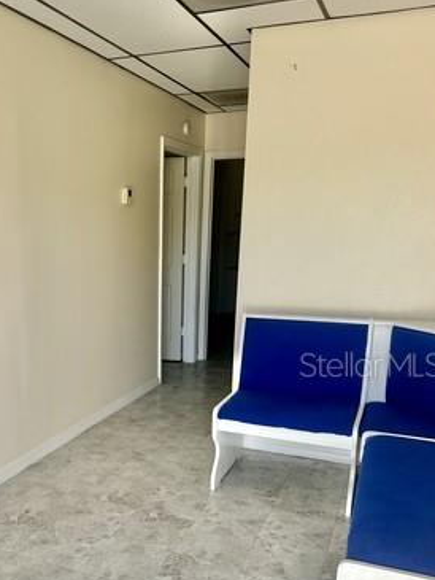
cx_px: 132
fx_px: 586
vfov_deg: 52.0
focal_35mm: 35
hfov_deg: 40.0
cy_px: 365
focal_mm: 6.86
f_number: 1.78
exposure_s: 1/454
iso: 80
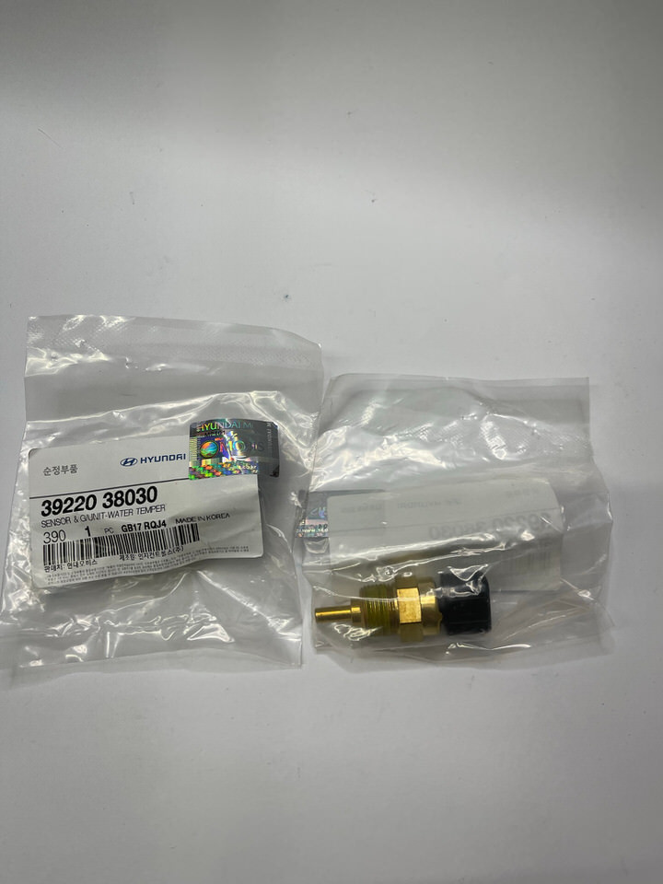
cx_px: 332
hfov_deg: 53.1
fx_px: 664
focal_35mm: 26
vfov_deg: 67.3
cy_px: 442
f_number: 1.6
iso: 64
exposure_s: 1/109
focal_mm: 5.1
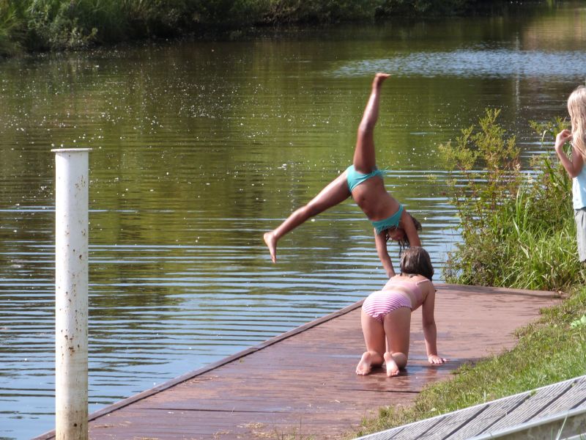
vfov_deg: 6.3
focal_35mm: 236
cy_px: 220
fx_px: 3995
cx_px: 293
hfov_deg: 8.4
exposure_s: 1/320
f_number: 5.6
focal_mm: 42.4
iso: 125
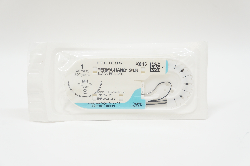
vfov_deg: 25.7
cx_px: 125
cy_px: 83
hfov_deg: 37.9
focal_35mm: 52
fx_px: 364
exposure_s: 1/40
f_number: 7.1
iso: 400
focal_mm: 35
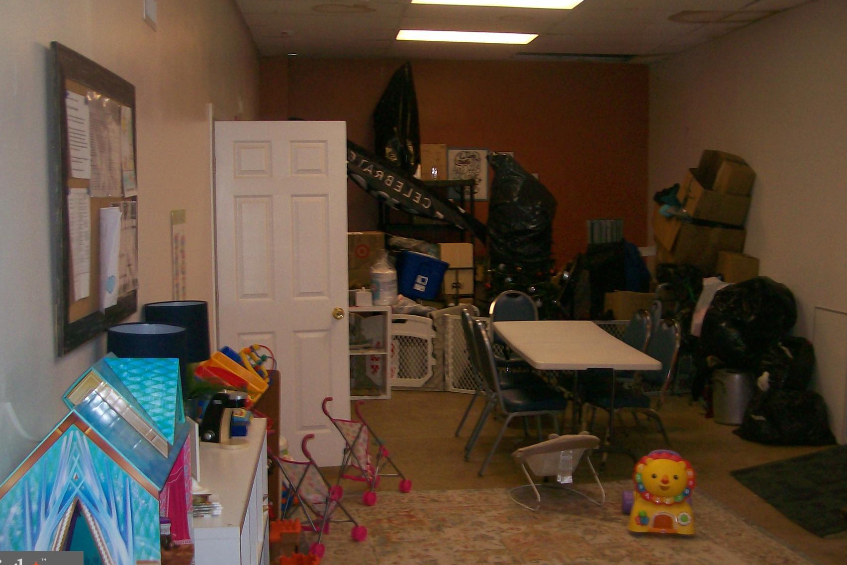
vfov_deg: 29.7
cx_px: 469
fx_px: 1059
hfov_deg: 43.5
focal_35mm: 45
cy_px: 210
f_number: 2.7
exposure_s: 1/64
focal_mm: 6
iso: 80
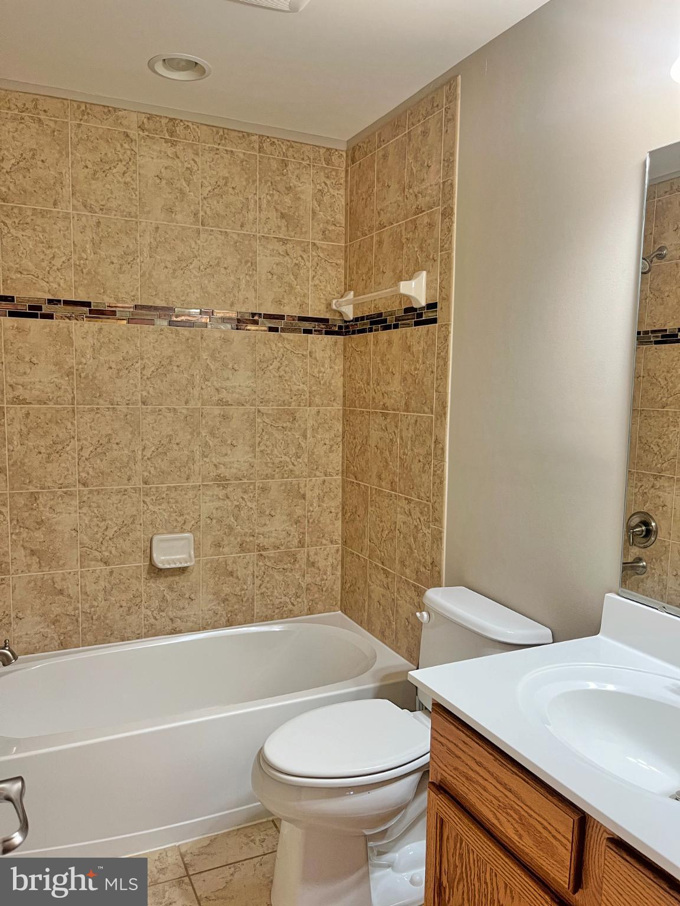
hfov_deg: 53.1
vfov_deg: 67.3
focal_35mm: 26
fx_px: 681
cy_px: 453
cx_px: 340
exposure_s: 1/60
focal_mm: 5.1
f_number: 1.6
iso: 100
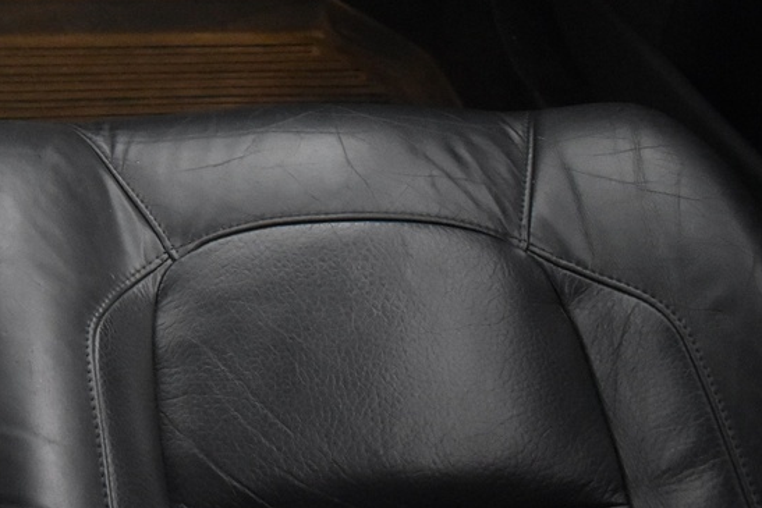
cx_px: -280
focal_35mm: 80
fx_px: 1694
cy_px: -39
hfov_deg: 22.2
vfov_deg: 16.6
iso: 2800
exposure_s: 1/30
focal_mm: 18
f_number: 3.5
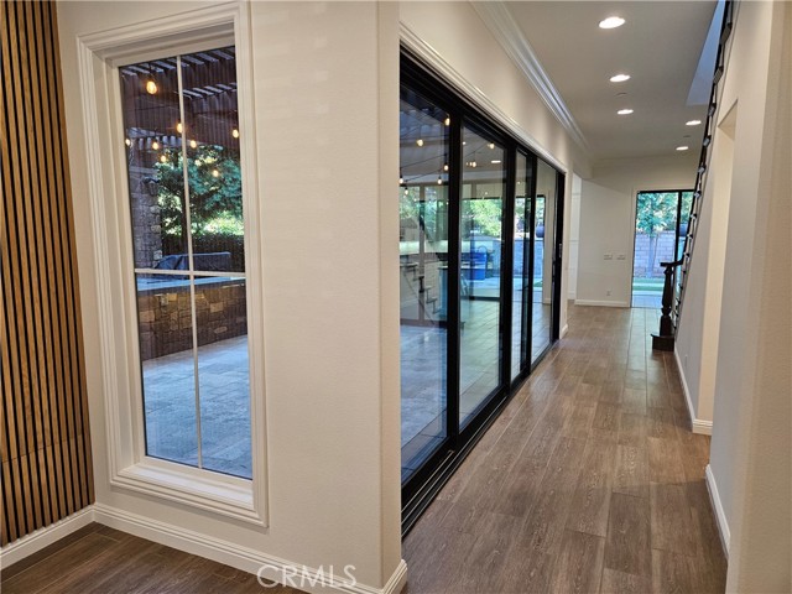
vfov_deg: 58.9
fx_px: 526
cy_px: 297
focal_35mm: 23
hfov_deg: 73.9
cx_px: 396
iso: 250
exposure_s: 1/120
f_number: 1.8
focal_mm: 5.4
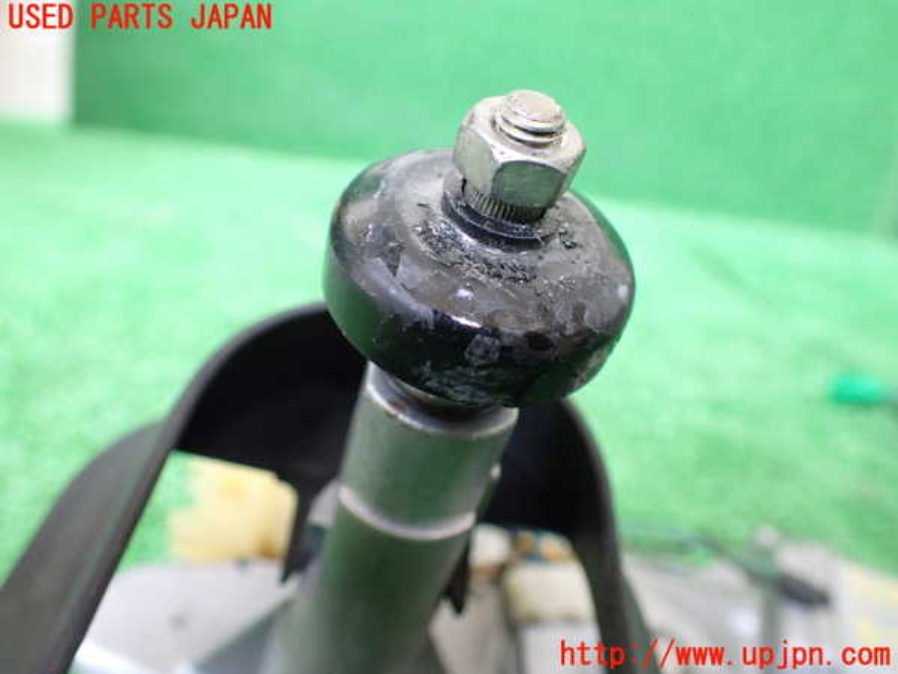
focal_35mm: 30
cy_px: 337
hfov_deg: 60.0
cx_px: 449
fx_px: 778
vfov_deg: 46.8
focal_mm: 5.4
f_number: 2.3
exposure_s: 1/100
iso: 800
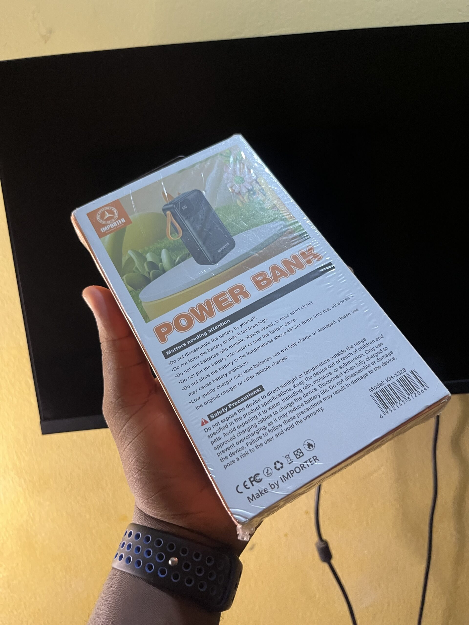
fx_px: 470
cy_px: 312
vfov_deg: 67.3
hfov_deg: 53.1
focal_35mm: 26
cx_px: 234
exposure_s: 1/50
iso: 320
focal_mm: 5.1
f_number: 1.6
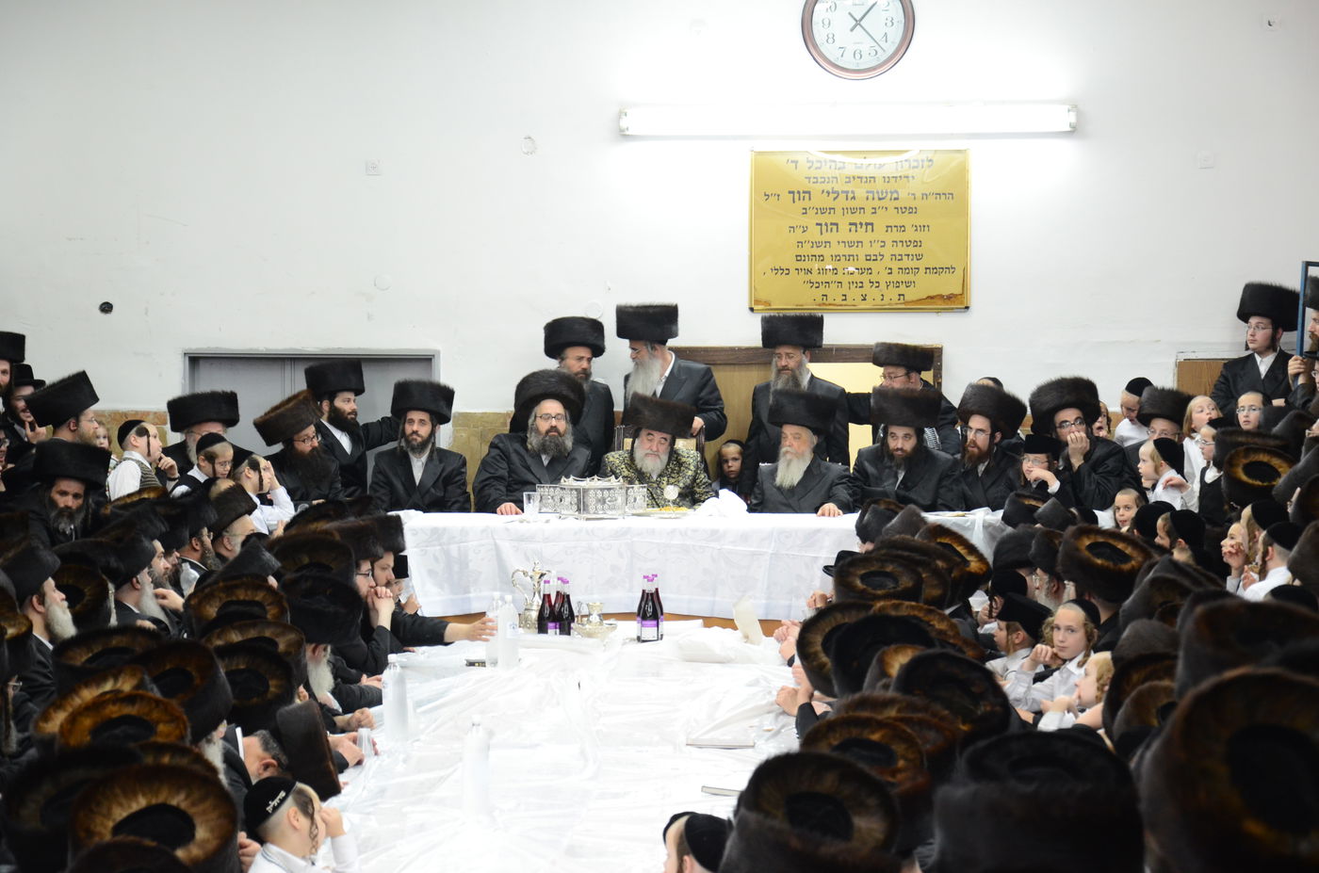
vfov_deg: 13.8
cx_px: 660
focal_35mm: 99
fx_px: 3619
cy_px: 436
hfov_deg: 20.7
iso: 1250
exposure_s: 1/25
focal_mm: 66
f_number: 5.6
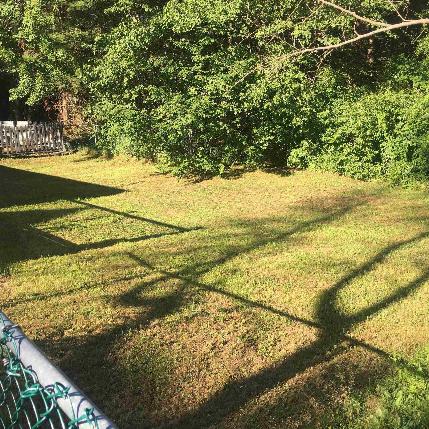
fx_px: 491
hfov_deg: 47.2
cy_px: 216
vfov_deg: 47.2
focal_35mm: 35
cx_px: 230
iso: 25
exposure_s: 1/425
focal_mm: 4.15
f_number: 2.2
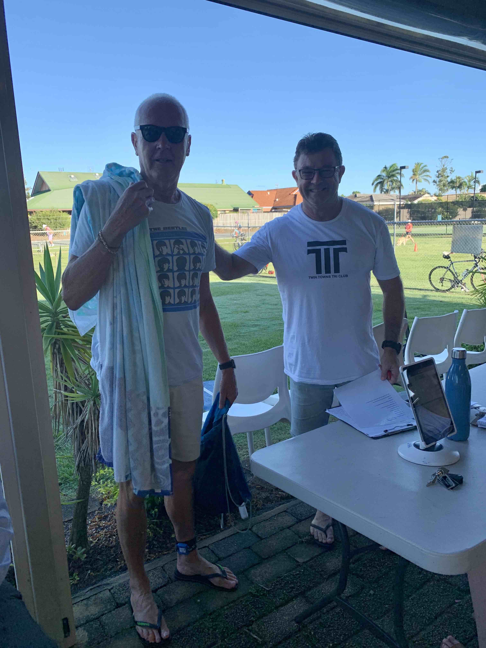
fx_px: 487
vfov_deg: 67.3
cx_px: 243
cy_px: 324
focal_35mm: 26
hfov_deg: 53.1
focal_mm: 4.25
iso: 25
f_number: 1.8
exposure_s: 1/808
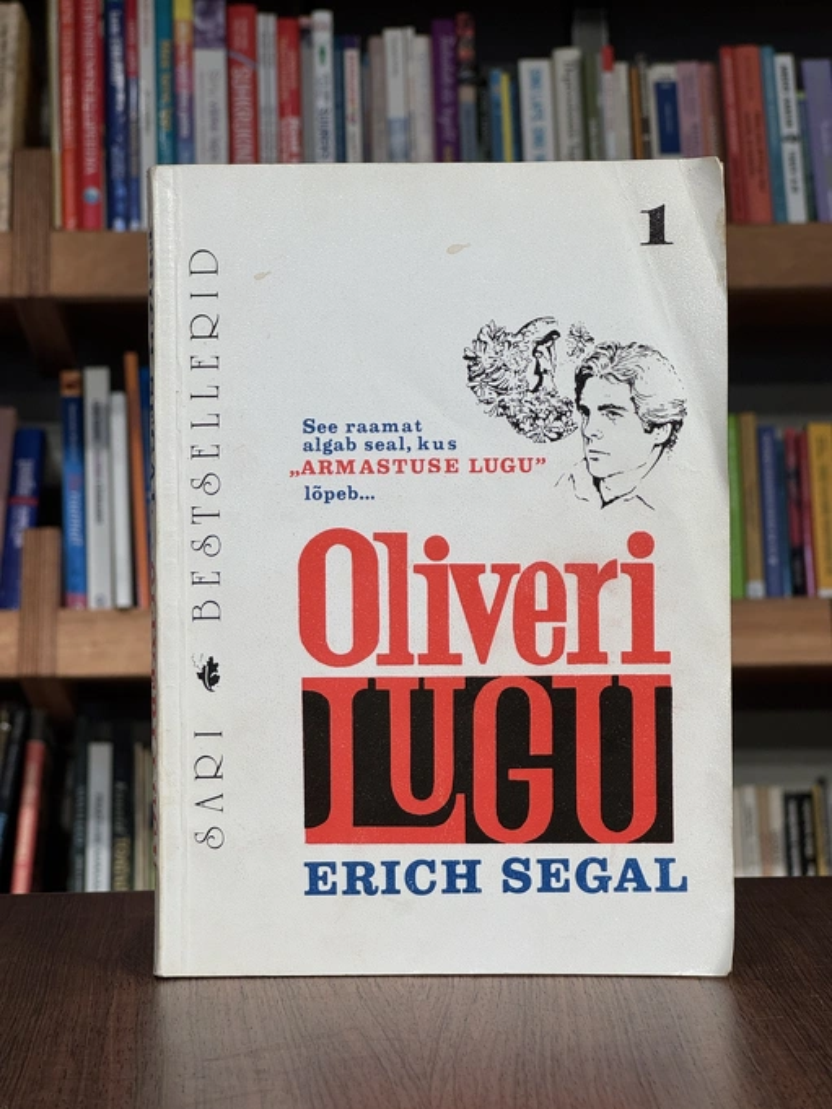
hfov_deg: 19.1
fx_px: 2467
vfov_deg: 25.3
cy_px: 554
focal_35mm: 77
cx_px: 416
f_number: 2.8
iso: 80
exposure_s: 1/99
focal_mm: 9
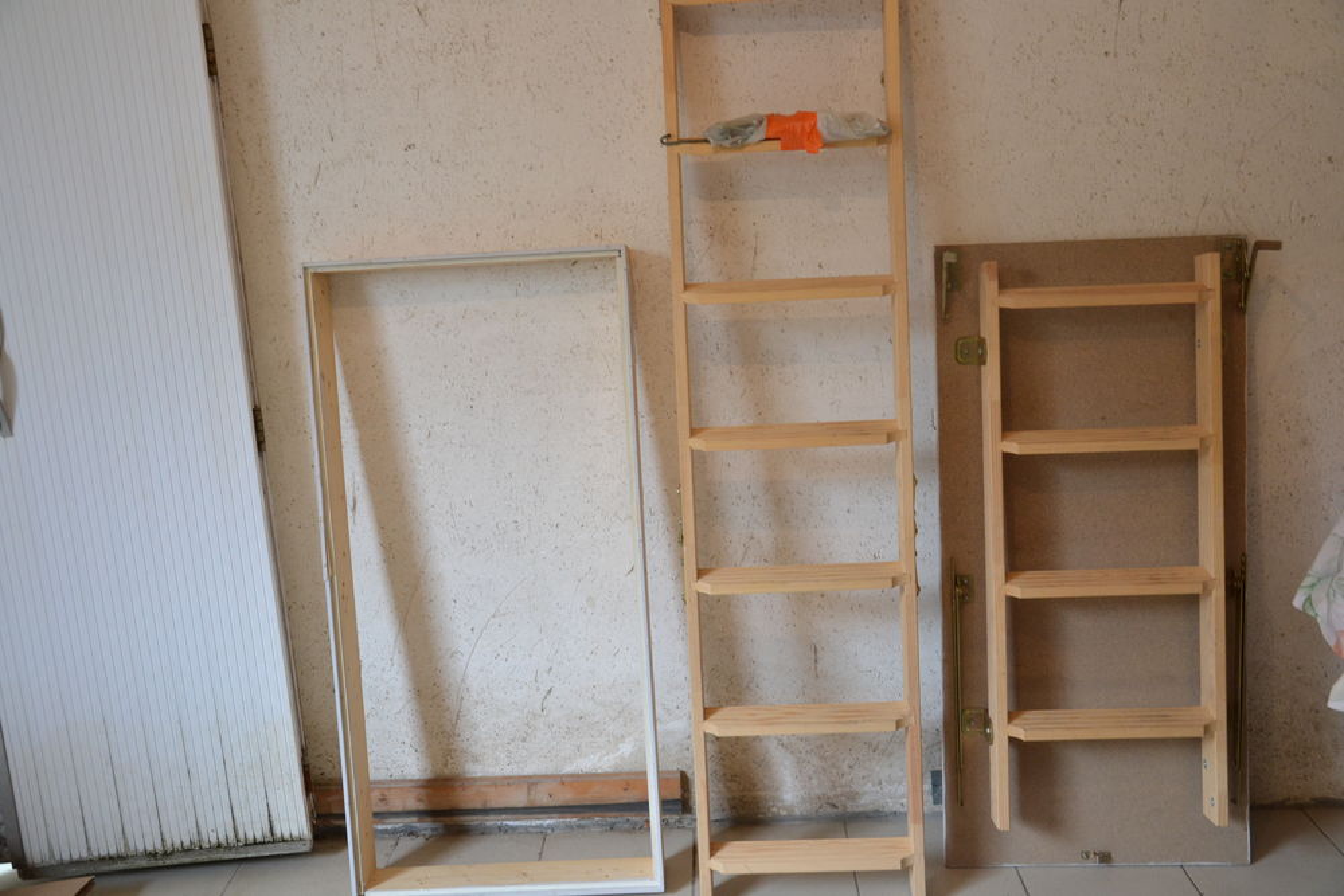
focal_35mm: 33
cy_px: 448
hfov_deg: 57.2
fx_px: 1232
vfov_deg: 40.0
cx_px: 672
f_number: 3.8
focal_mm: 22
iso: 800
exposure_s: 1/60
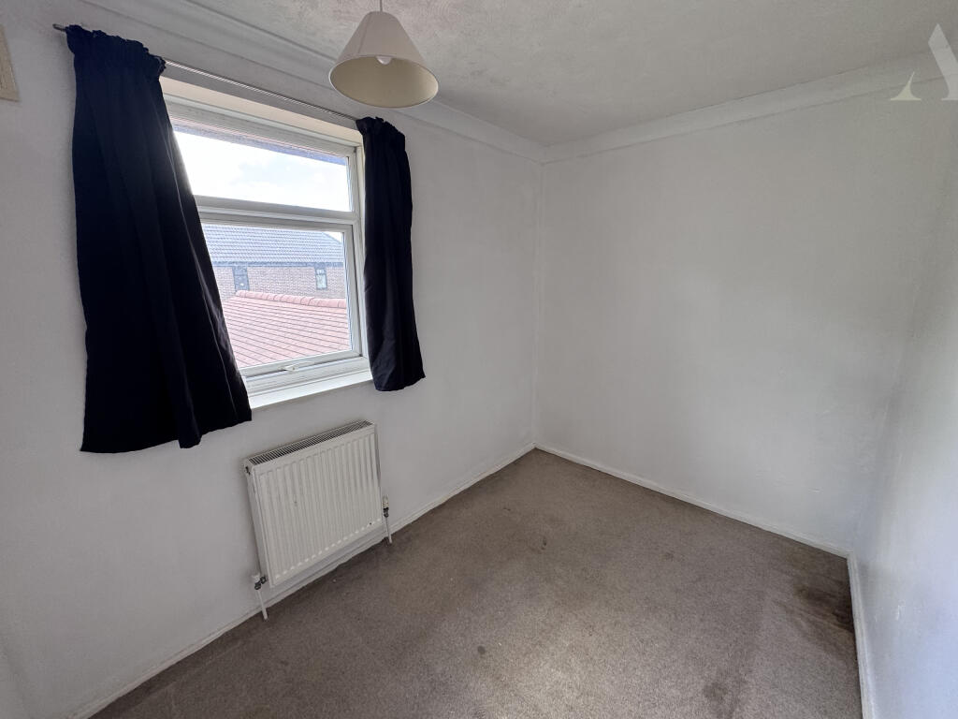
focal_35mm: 14
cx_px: 479
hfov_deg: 102.1
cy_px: 360
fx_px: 387
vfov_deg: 85.7
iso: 160
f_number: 2.2
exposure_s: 1/99
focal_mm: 2.22
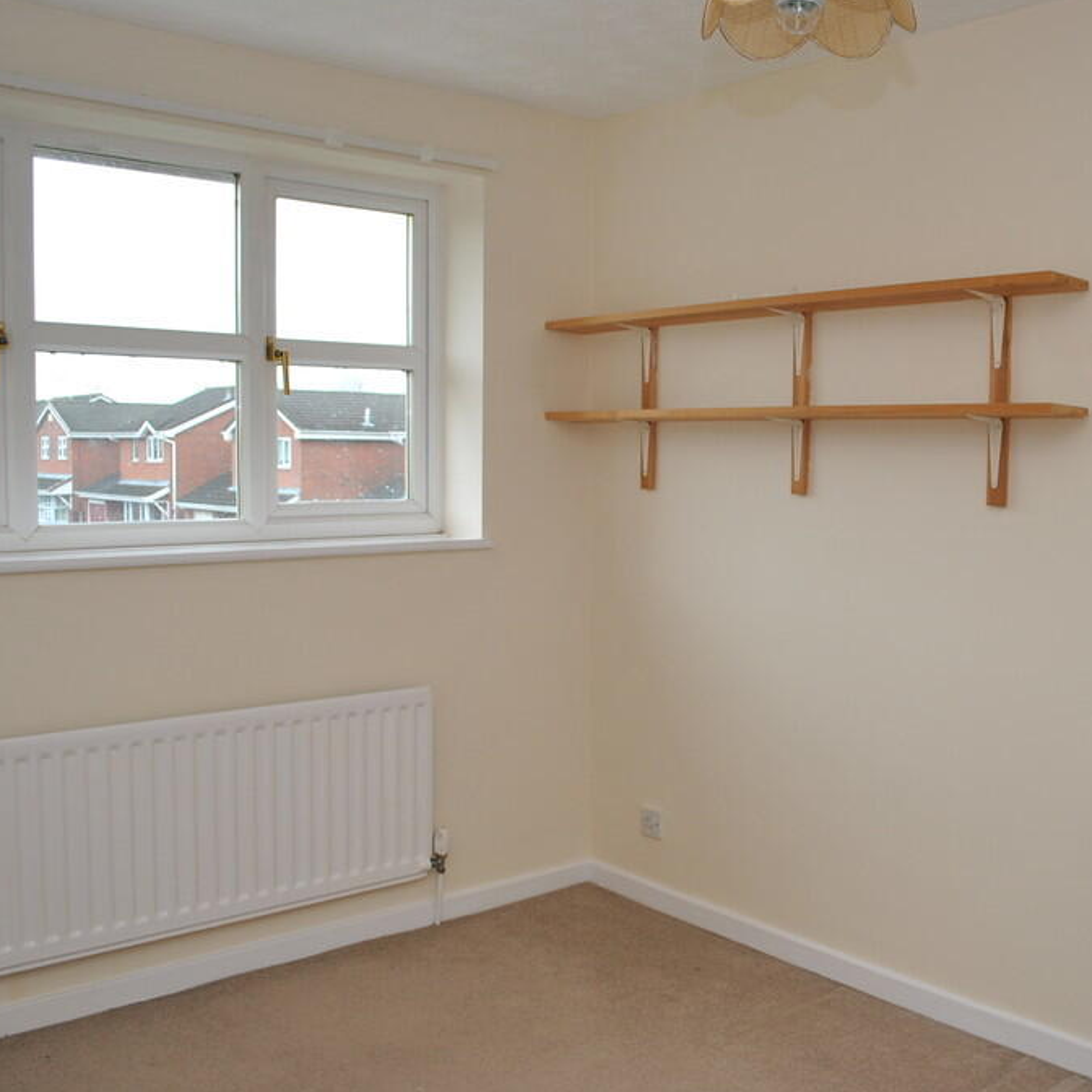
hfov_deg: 46.8
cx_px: 687
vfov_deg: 47.2
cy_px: 548
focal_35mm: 35
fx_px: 1249
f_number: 4
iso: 200
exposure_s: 1/60
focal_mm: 18
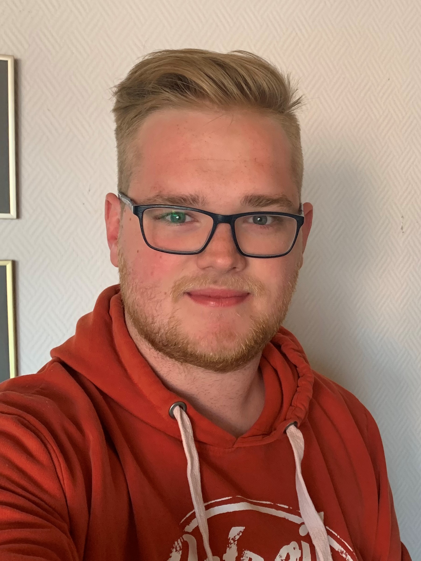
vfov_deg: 67.3
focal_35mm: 26
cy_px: 280
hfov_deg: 53.1
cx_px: 210
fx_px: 422
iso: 160
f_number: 1.8
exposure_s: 1/60
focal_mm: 4.25
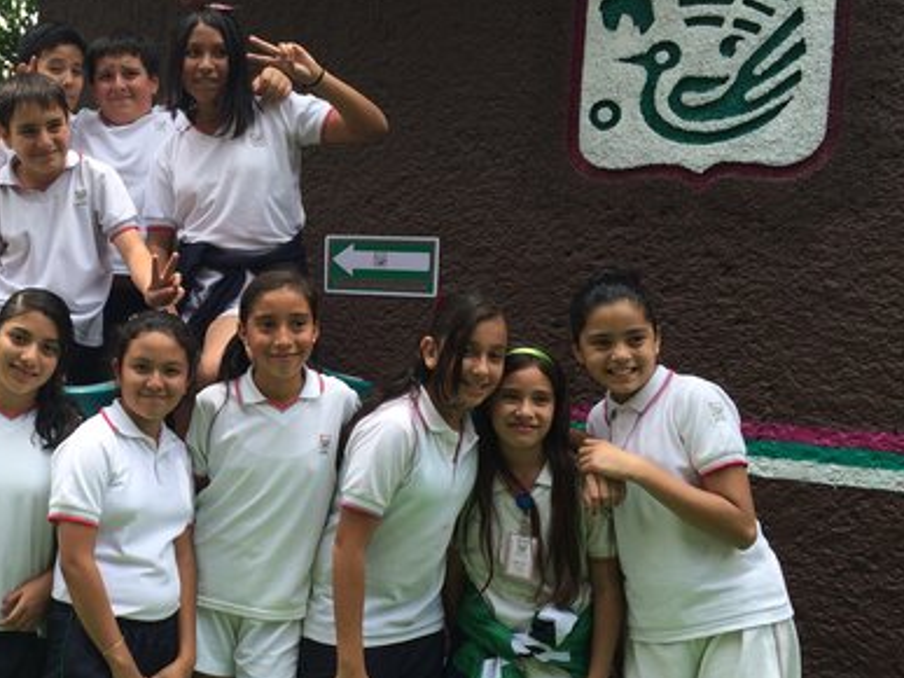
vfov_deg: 30.2
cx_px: 159
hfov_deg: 38.0
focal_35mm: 48
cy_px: 320
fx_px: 1253
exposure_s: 1/838
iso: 32
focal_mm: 4.15
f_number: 2.2
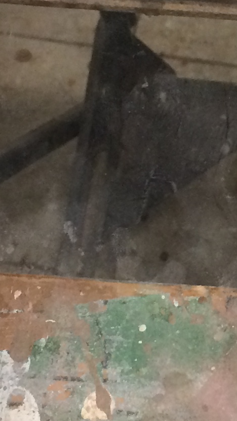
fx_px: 1385
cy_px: 97
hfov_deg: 9.5
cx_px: 336
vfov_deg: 17.2
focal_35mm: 124
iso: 160
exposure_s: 1/30
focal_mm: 4.15
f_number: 2.2
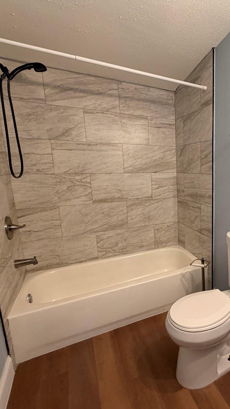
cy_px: 207
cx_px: 221
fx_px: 228
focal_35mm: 21
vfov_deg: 83.8
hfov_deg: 46.5
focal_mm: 2.22
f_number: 2.2
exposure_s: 1/60
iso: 250
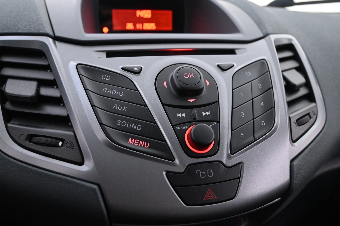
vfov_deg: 41.4
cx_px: 173
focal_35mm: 32
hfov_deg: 59.1
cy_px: 116
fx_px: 300
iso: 2500
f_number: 3.8
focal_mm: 20.5
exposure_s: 1/30
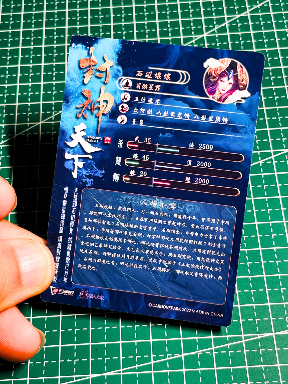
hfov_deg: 28.0
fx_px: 577
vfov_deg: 36.8
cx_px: 144
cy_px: 192
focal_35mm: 52
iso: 110
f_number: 1.6
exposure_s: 1/99
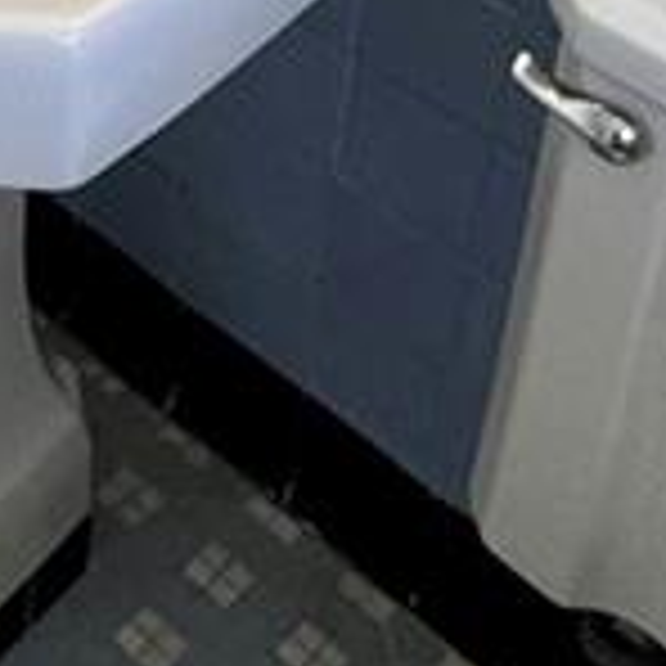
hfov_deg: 15.5
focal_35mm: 100
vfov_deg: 13.8
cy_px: -796
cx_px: -446
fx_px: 2177
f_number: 2.2
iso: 250
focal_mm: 2.22
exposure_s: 1/60
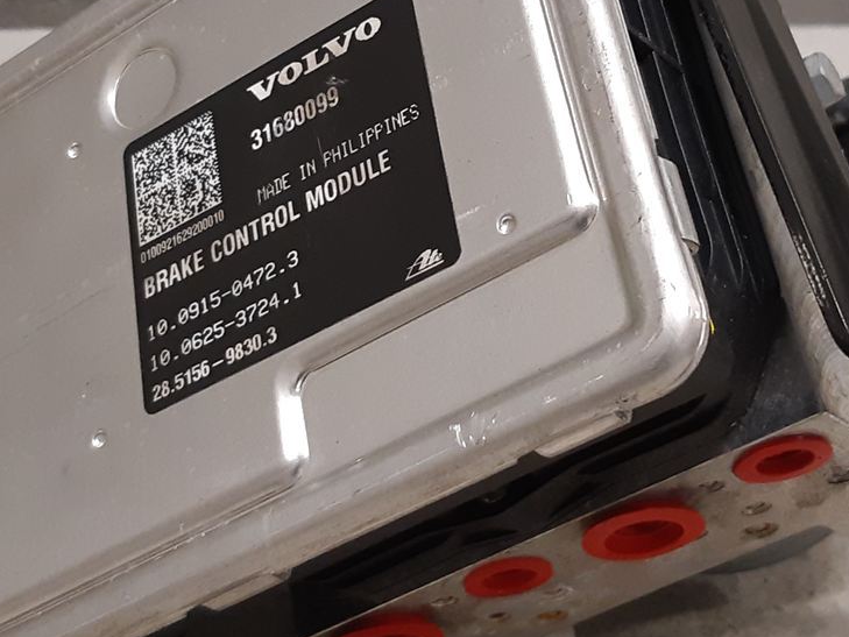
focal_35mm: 73
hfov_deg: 26.7
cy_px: 157
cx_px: 447
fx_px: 1791
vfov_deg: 20.0
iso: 160
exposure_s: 1/50
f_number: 1.7
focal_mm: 3.93
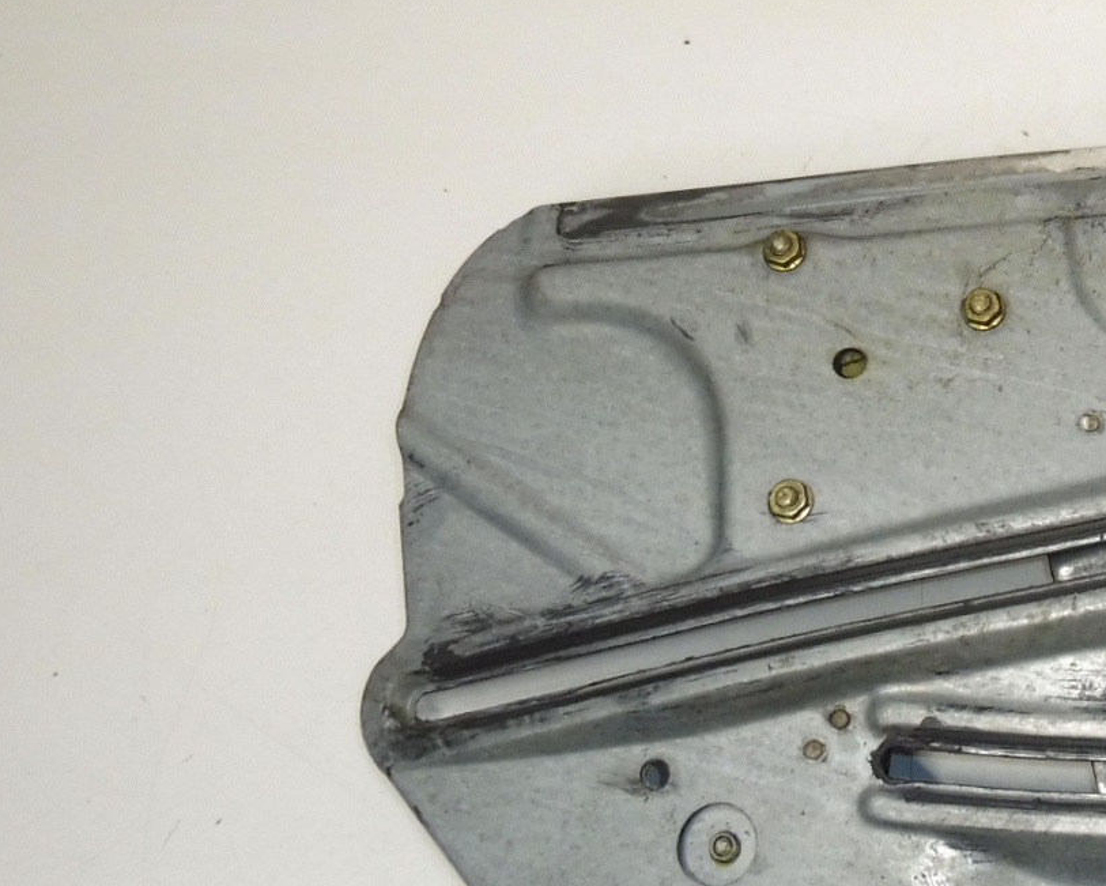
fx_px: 1932
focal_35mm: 59
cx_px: 1260
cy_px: 374
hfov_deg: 28.6
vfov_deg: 25.8
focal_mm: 4.3
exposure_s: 1/60
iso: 200
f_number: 3.5
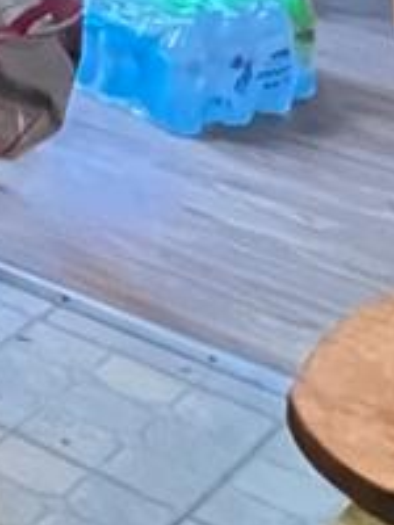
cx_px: -985
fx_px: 1518
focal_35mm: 100
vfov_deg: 16.7
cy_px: -394
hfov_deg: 9.3
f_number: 1.8
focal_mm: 1.57
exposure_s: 1/40
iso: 1000
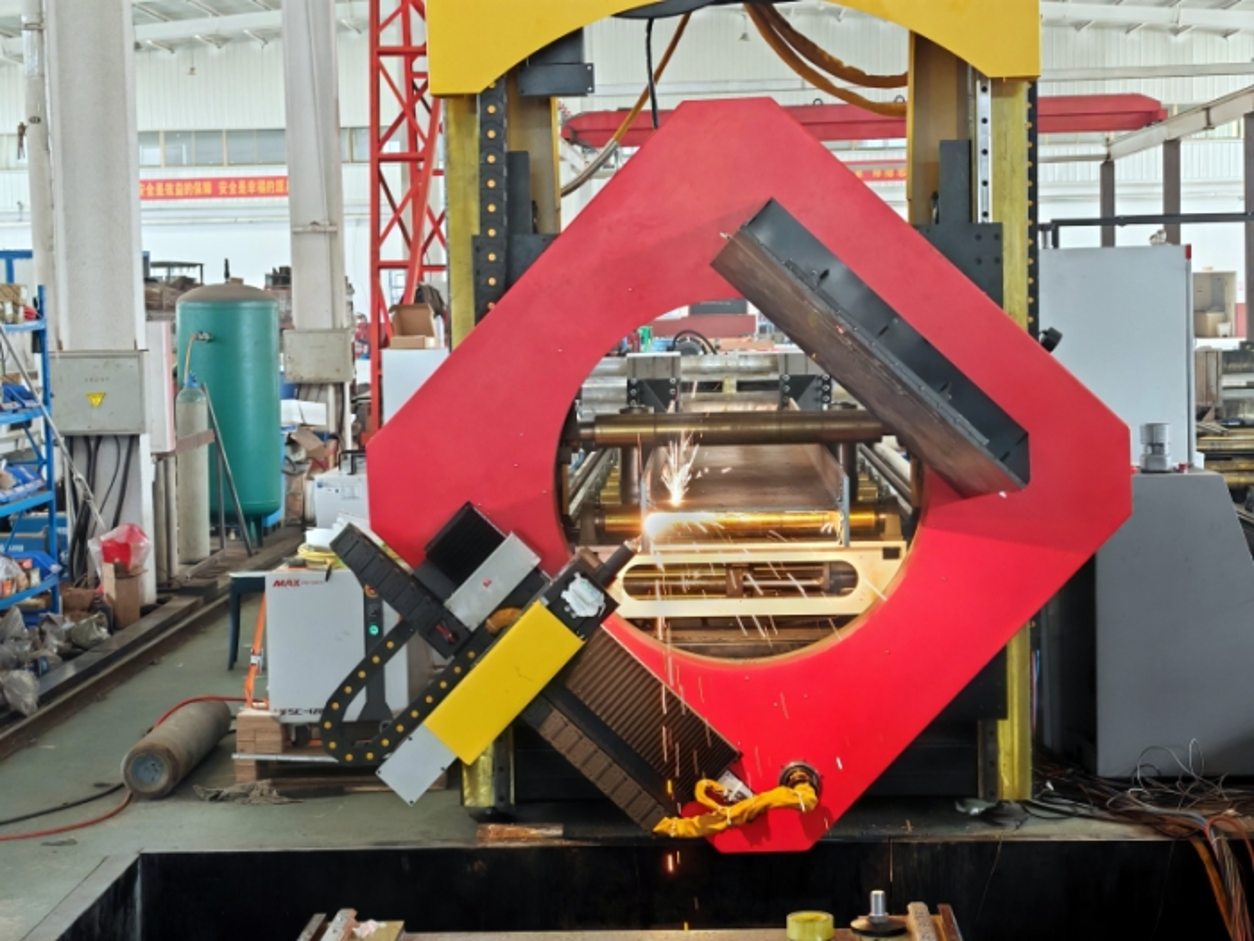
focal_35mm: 71
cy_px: 470
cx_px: 627
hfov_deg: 27.4
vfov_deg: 20.7
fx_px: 2572
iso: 200
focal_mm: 7.62
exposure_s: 1/100
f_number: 1.6
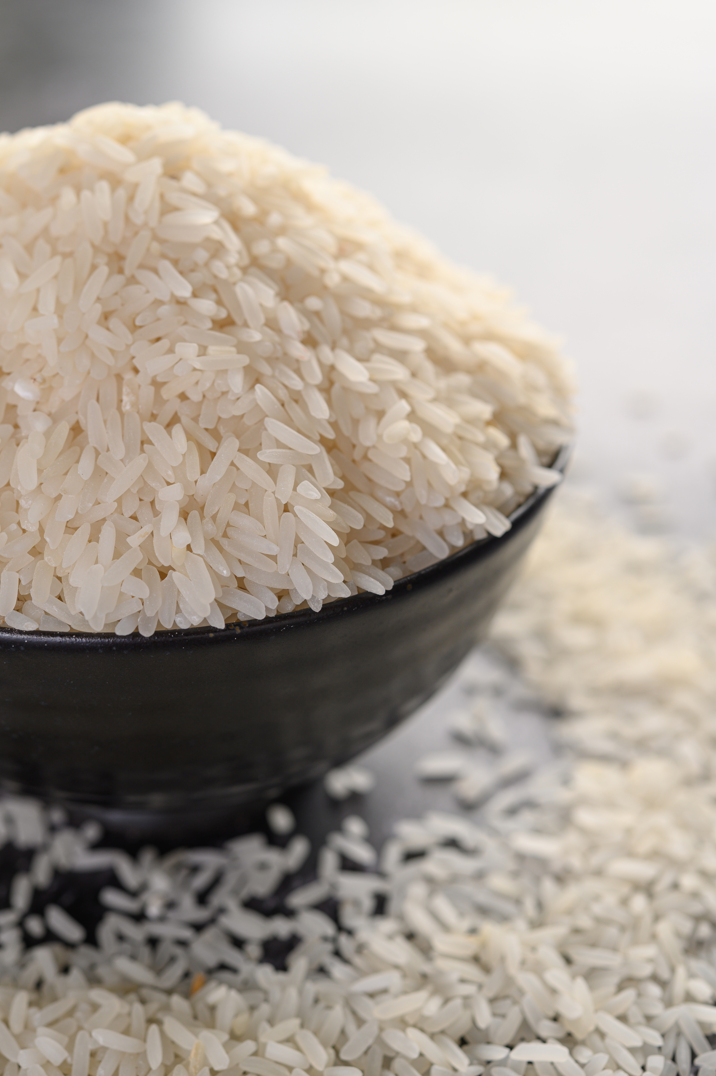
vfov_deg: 32.9
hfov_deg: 22.2
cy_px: 546
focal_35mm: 61
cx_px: 353
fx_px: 1822
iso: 100
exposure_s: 1/125
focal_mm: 60
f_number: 8
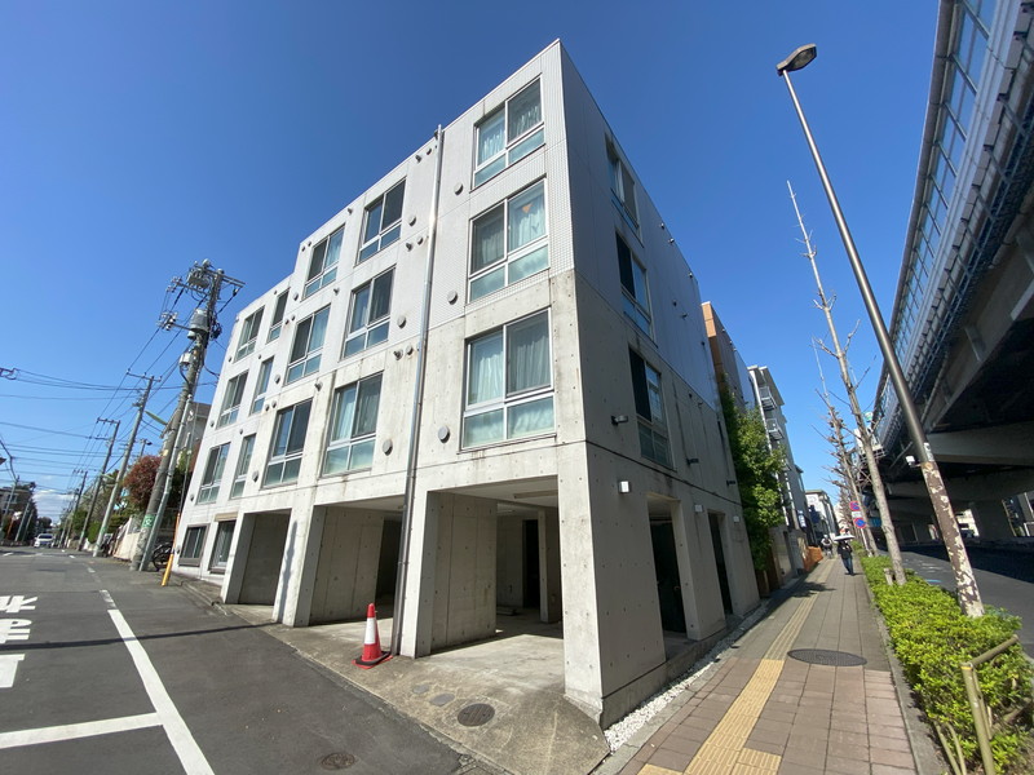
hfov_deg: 106.2
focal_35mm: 13
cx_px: 517
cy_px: 388
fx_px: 388
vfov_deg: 89.9
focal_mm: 1.54
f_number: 2.4
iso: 20
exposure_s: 1/1996
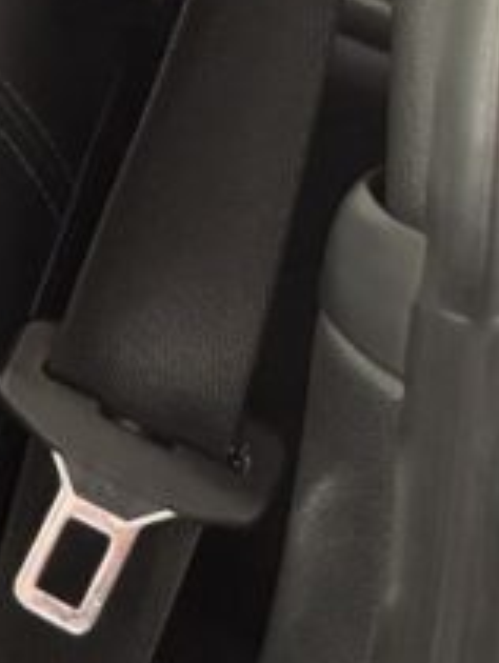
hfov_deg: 9.5
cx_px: -733
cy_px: -139
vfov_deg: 13.9
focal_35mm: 137
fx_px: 2628
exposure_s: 1/33
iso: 640
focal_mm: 6.76
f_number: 1.78
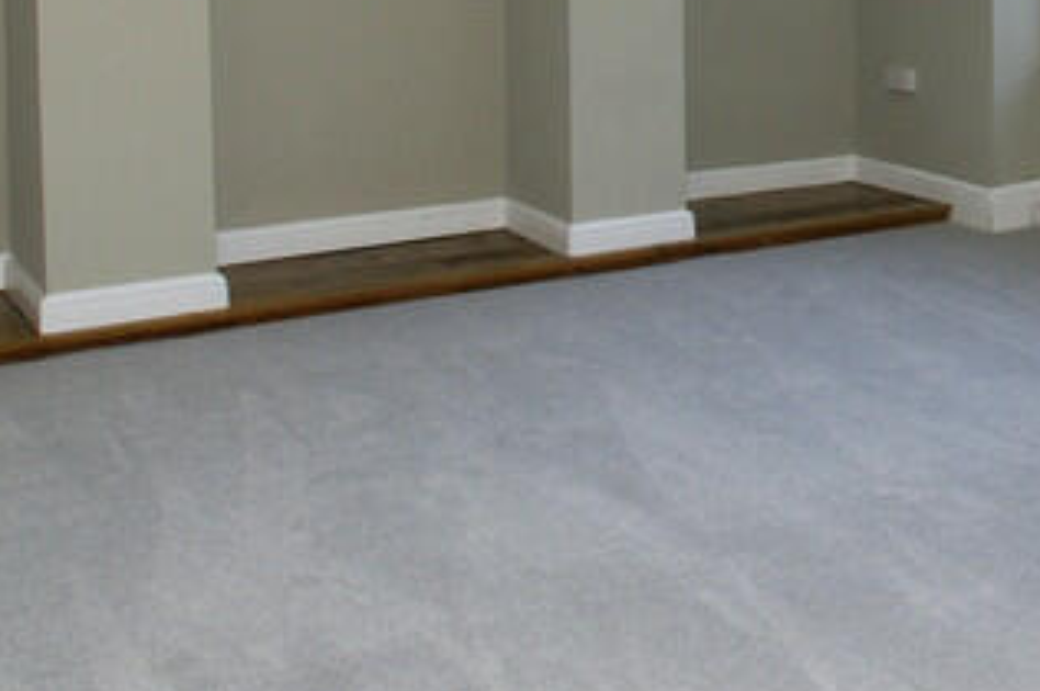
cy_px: -56
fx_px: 1548
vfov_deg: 23.7
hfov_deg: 35.2
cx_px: 915
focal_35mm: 54
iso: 160
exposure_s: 1/40
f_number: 6.3
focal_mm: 11
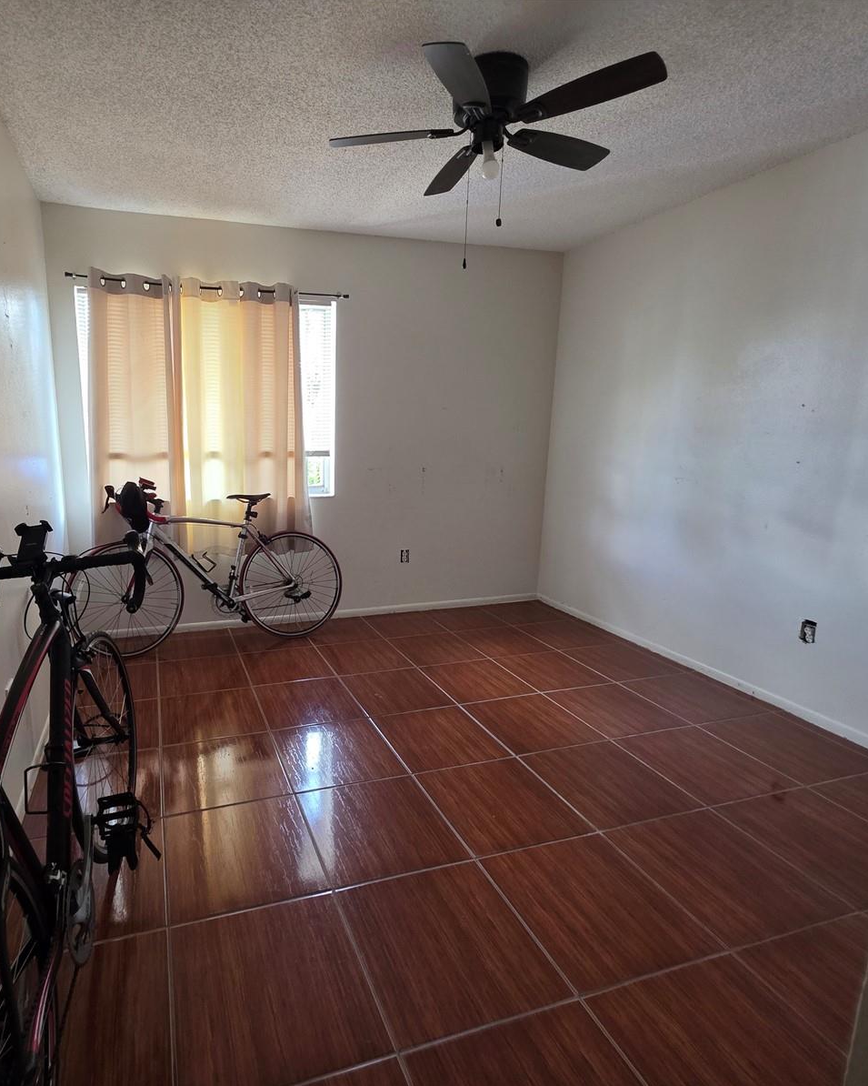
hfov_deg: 75.2
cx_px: 309
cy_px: 542
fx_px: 546
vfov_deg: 89.6
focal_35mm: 17
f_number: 1.9
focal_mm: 2.2
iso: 250
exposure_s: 1/60
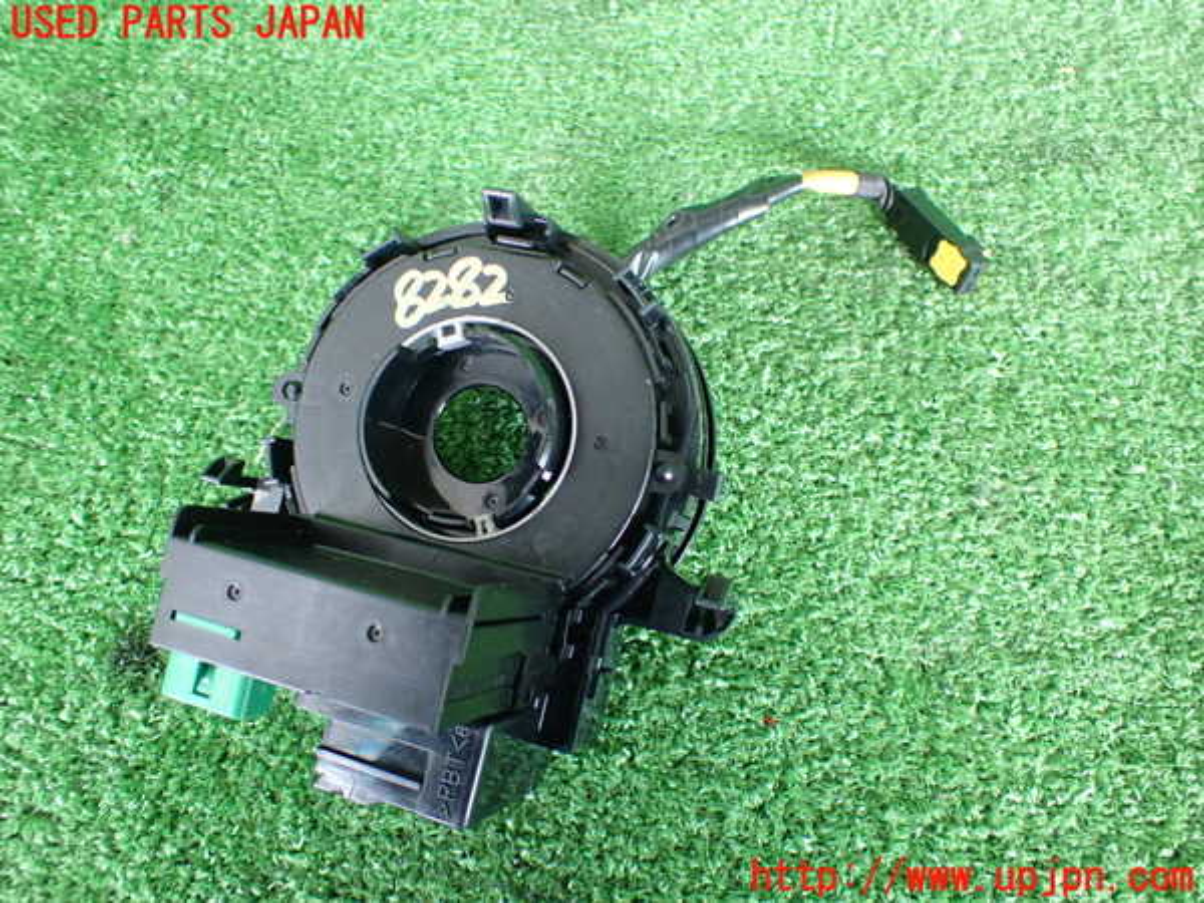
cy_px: 452
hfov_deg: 60.0
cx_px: 602
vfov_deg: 46.8
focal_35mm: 30
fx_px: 1043
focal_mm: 5.4
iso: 800
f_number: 2.3
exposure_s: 1/60
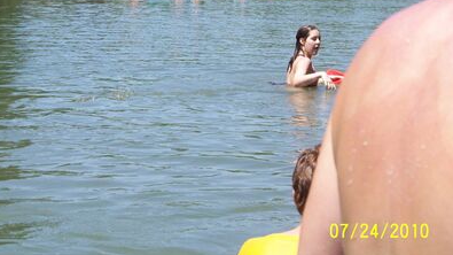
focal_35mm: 106
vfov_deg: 11.4
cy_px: 102
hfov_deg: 20.2
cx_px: 226
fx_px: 1273
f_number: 4.5
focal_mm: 16.2
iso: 200
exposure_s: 1/1250
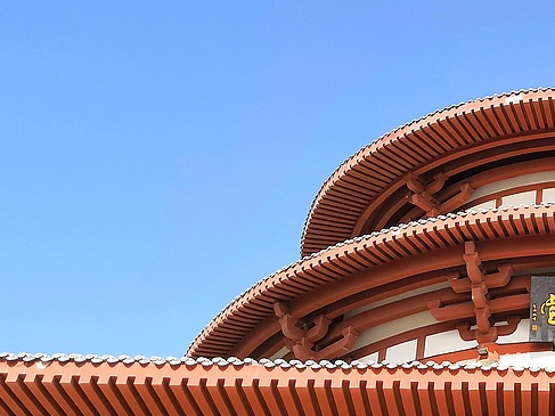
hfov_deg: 25.0
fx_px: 1138
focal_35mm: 71
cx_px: 645
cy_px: 174
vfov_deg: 20.7
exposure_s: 1/880
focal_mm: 3.95
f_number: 1.8
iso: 50
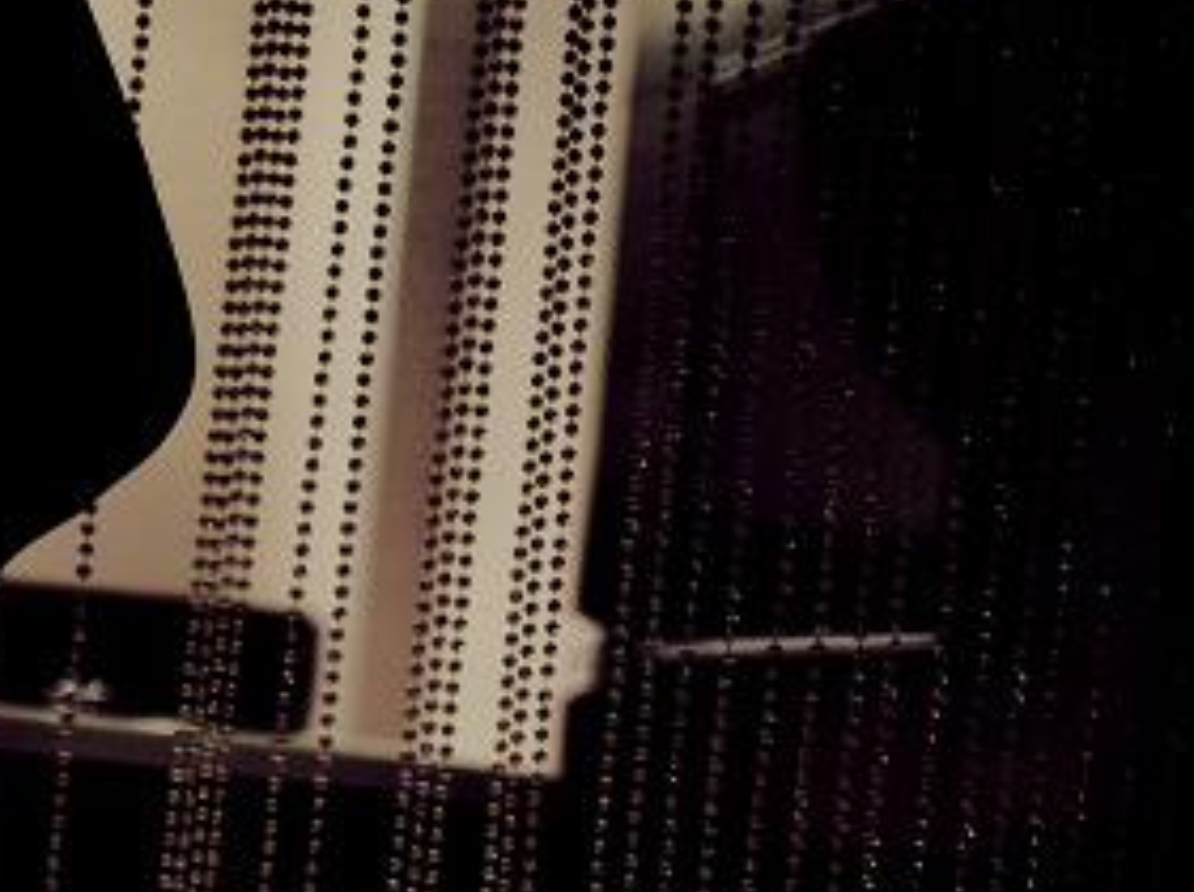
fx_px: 4719
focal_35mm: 137
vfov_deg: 10.2
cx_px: 319
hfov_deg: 14.4
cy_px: 1567
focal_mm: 50
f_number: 1.4
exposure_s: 1/40
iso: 1000
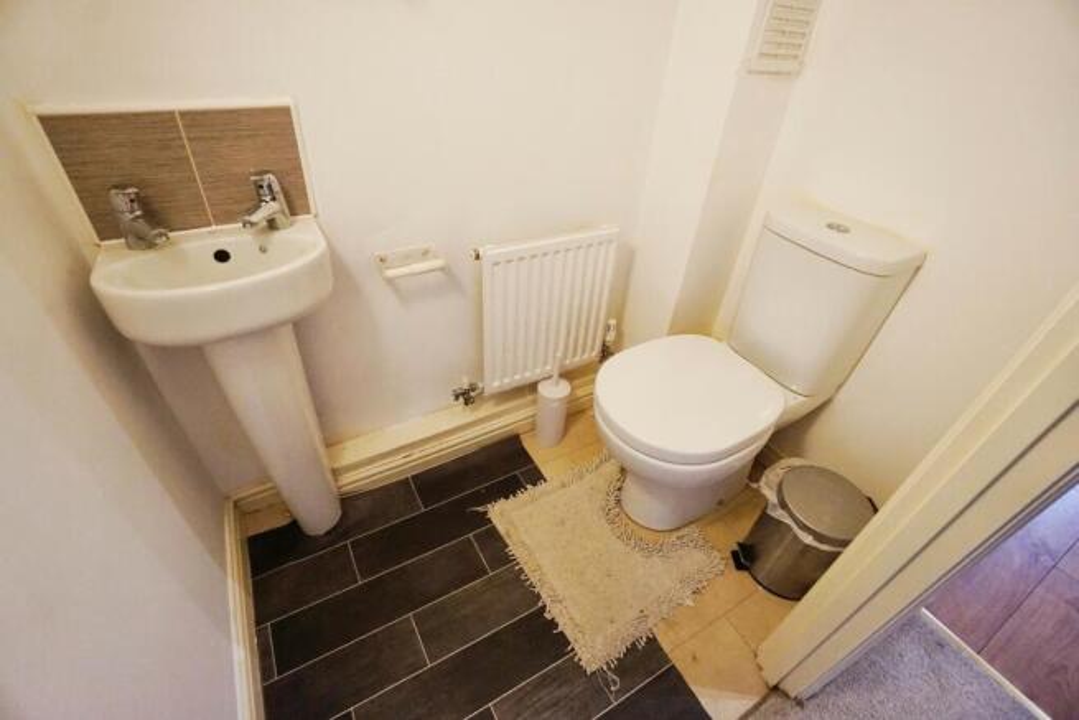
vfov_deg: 77.4
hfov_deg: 100.4
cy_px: 360
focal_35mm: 15
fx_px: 450
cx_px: 540
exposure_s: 1/100
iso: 3200
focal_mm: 10
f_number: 4
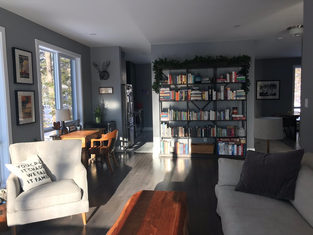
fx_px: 253
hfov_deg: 63.4
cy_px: 118
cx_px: 156
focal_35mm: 28
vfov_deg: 49.7
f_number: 1.8
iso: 20
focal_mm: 3.99
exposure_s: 1/120
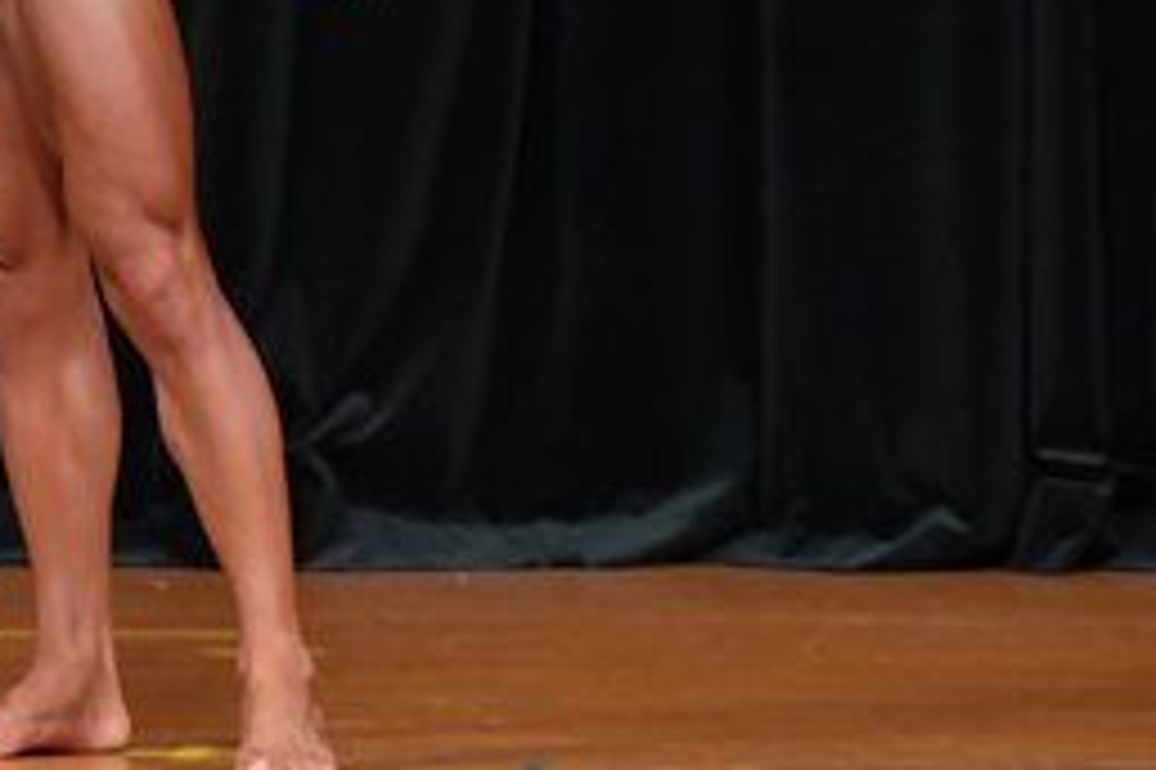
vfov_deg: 1.8
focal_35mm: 768
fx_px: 24645
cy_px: -158
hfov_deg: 2.7
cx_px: 308
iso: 4000
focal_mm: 170
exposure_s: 1/400
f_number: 5.6
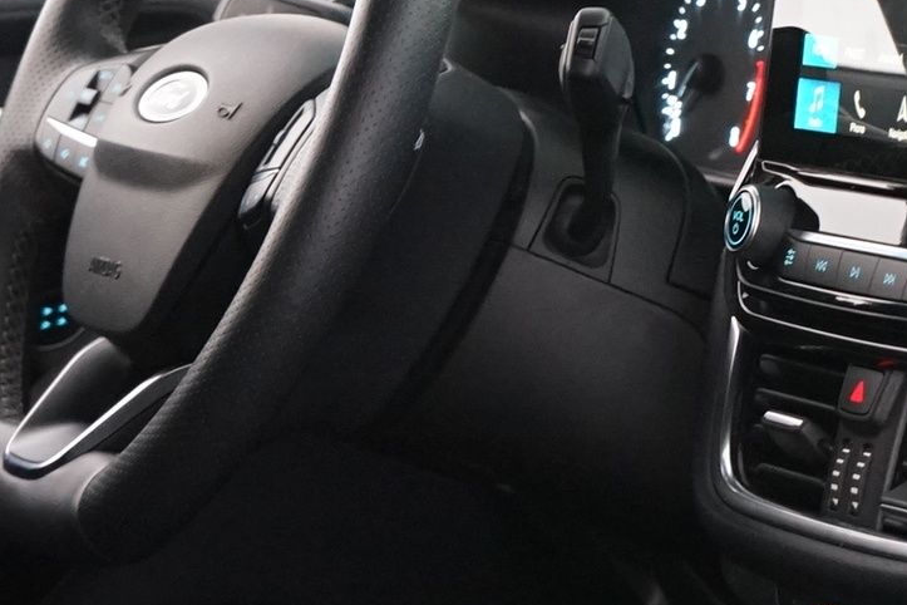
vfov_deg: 5.7
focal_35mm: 242
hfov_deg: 8.4
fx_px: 6097
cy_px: 432
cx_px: 1046
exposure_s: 1/10
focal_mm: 70
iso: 3200
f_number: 5.6
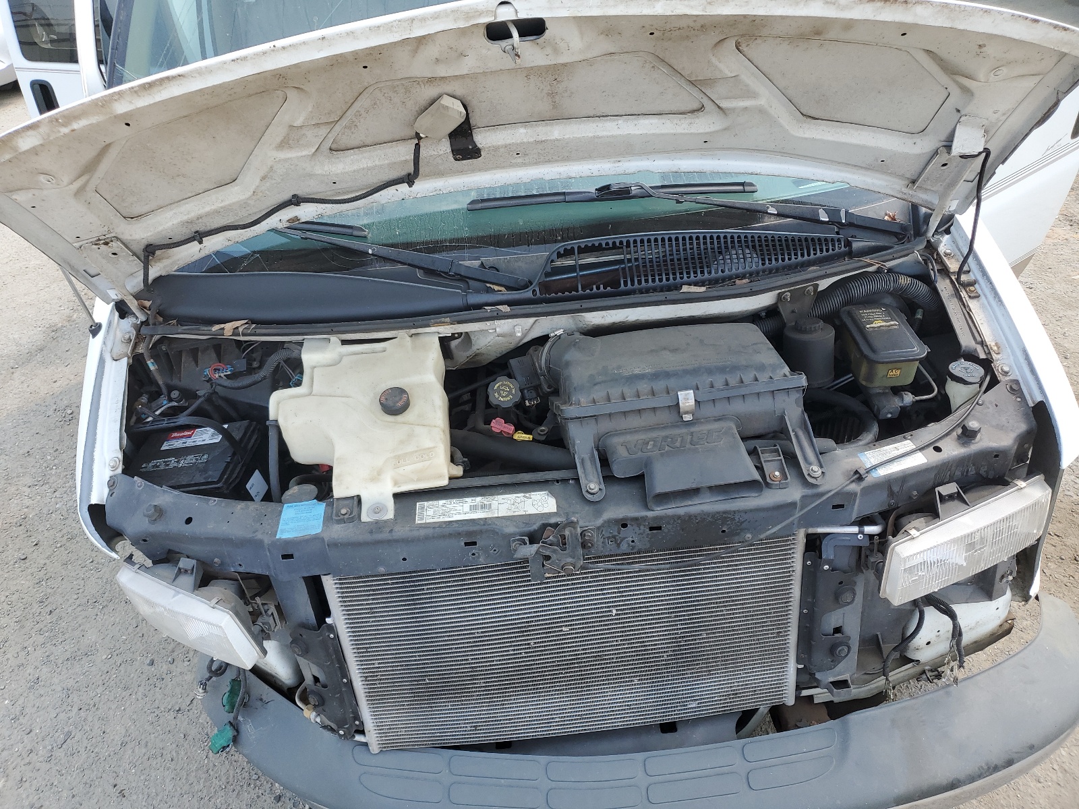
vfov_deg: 53.1
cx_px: 540
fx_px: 810
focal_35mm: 26
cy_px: 404
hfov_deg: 67.3
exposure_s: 1/500
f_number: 1.5
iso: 50
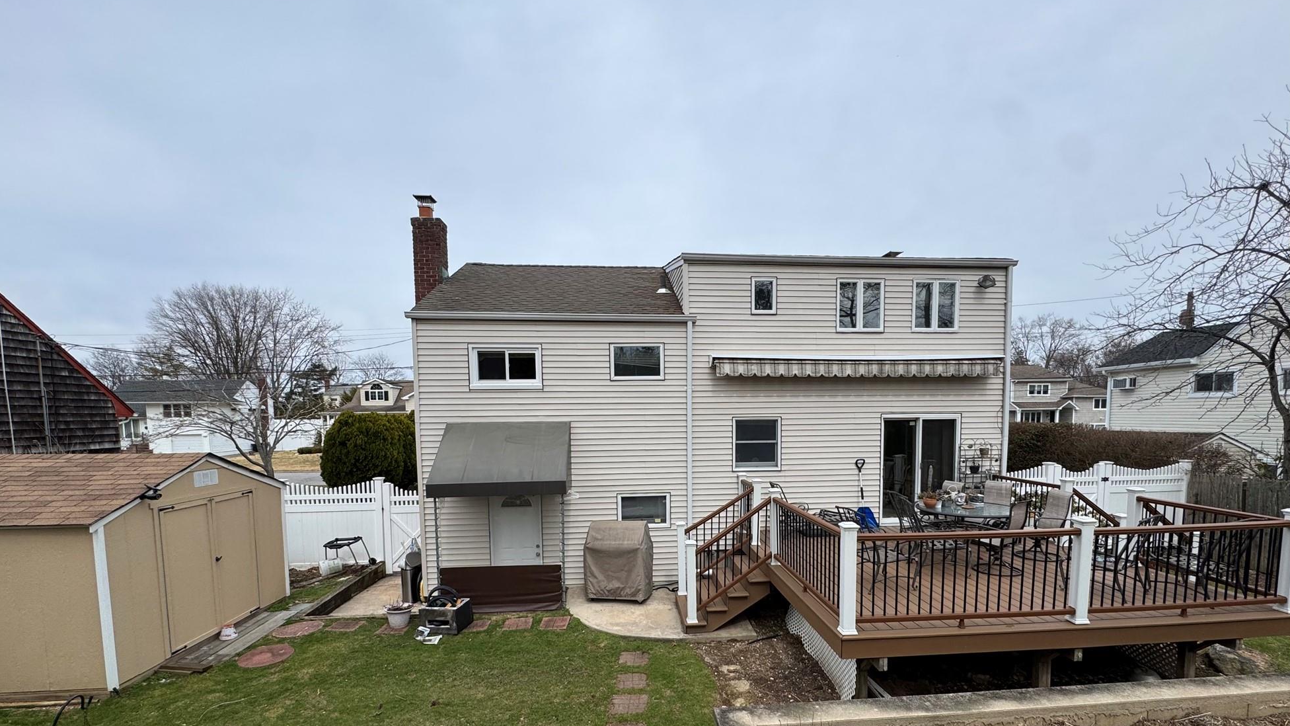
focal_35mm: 16
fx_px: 547
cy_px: 456
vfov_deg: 66.0
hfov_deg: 99.3
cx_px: 665
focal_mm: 2.22
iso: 50
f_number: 2.2
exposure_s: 1/1536
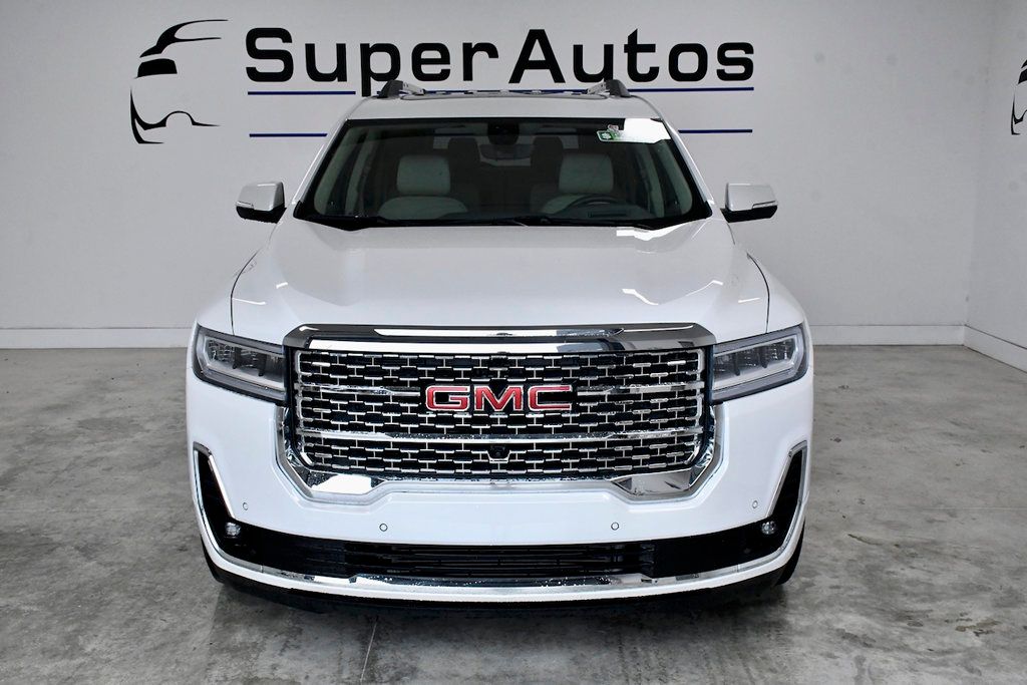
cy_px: 342
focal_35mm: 39
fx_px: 1113
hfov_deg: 49.5
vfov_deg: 34.2
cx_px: 514
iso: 2500
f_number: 11
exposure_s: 1/500
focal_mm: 26
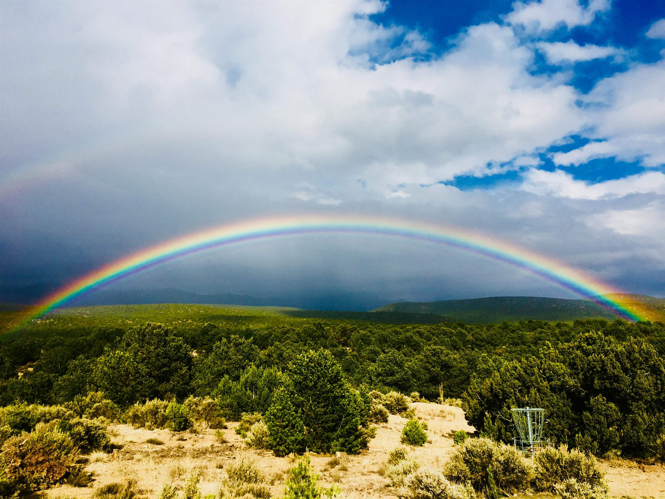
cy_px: 250
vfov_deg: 48.2
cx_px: 332
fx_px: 557
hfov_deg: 61.7
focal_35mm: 29
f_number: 2.2
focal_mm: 4.15
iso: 25
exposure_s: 1/2481
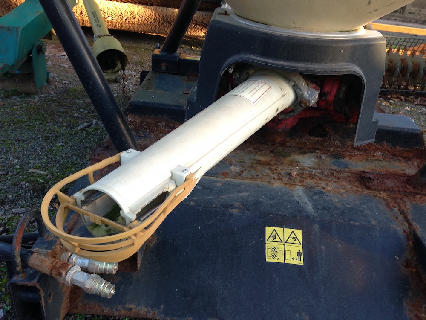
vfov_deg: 42.9
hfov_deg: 55.4
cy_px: 160
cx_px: 213
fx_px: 406
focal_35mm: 33
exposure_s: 1/120
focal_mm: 4.12
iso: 100
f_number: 2.4
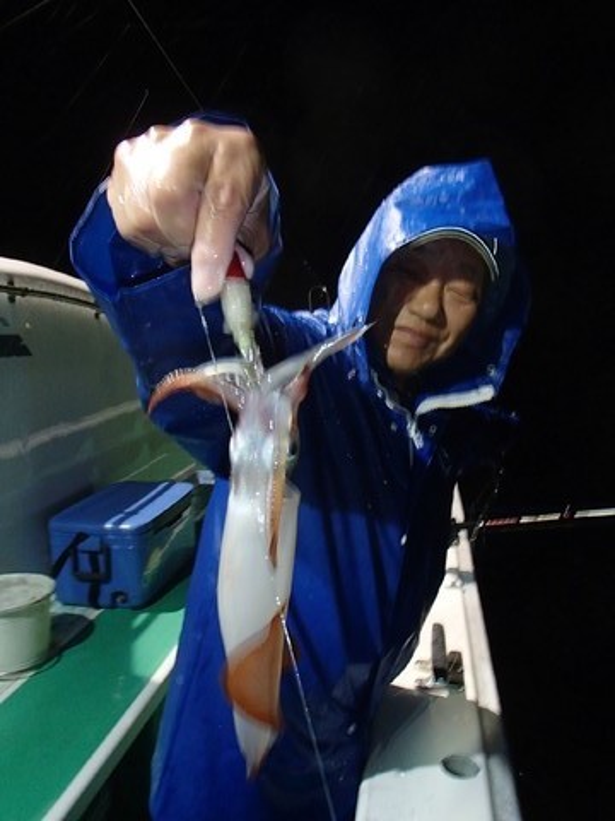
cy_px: 410
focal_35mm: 28
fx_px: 663
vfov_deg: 63.4
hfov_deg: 49.7
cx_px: 308
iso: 400
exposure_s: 1/30
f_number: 3.9
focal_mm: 5
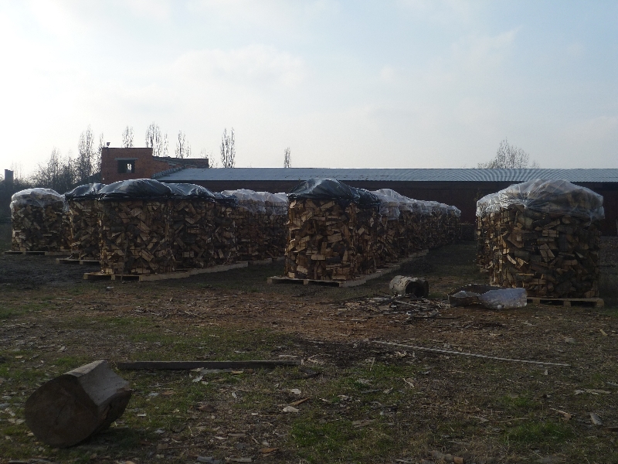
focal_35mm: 48
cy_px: 232
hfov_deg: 39.7
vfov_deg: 30.3
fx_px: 857
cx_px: 309
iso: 80
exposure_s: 1/800
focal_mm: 8.6
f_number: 3.5
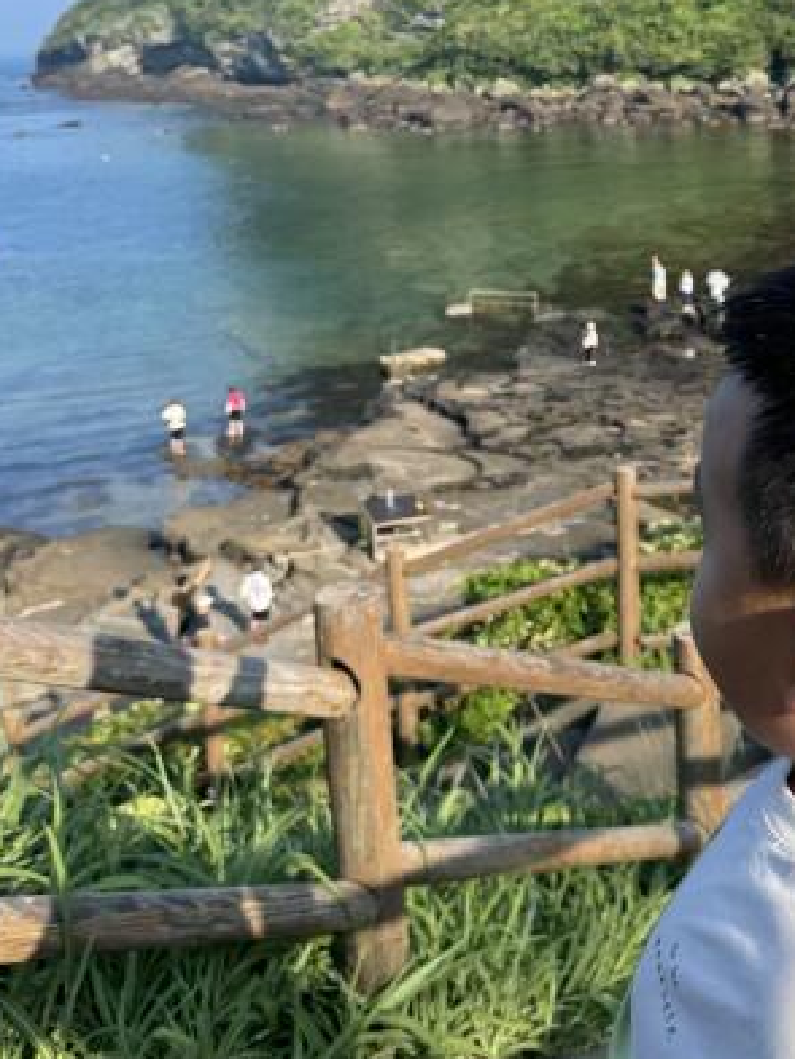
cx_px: 569
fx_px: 1347
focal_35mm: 44
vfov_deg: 41.0
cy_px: 205
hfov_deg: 32.4
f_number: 1.78
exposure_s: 1/2710
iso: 80
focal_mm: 6.76
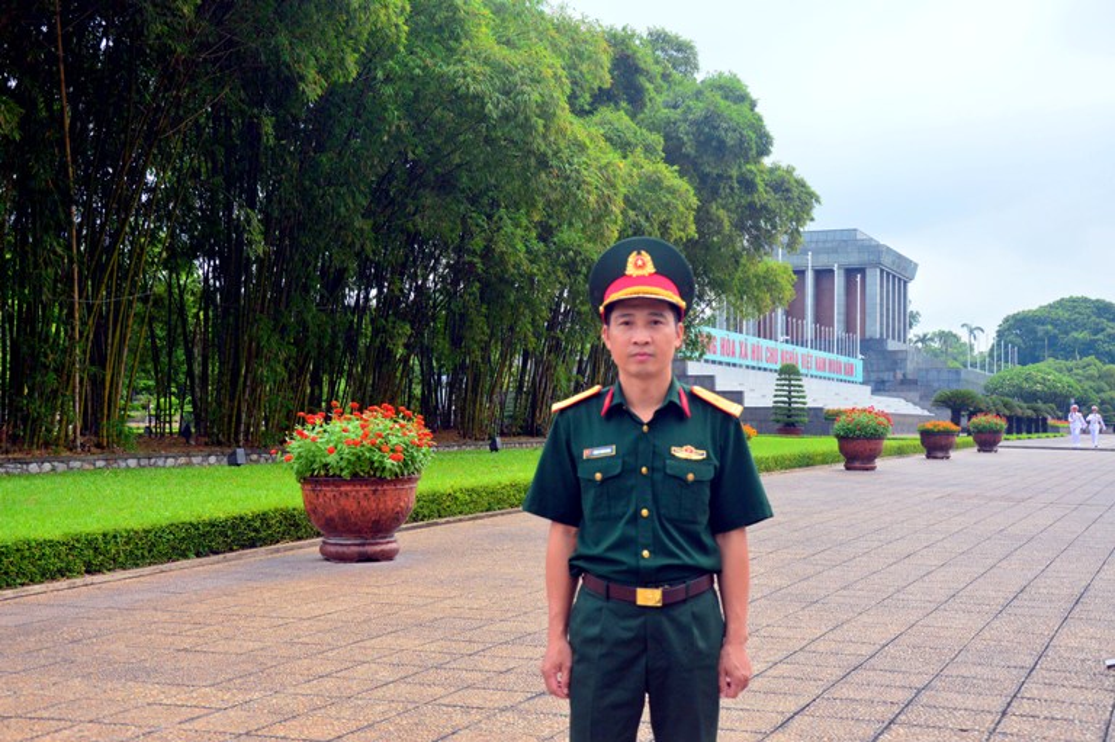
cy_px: 371
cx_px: 558
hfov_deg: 43.6
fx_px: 1393
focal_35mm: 45
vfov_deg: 29.8
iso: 800
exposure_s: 1/640
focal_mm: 30
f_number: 6.3
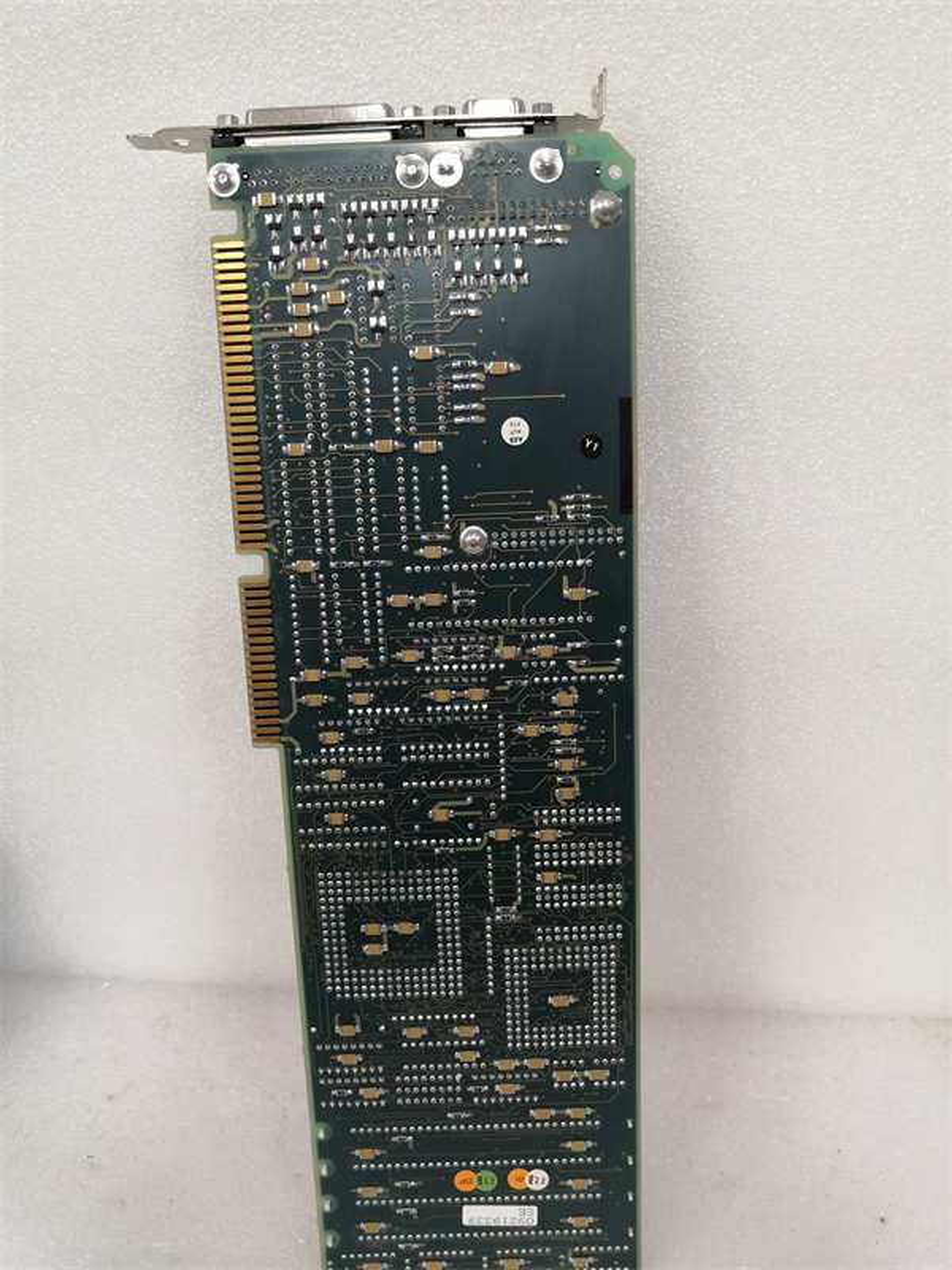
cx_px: 476
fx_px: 990
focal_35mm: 27
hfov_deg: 51.4
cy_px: 635
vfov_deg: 65.3
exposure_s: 1/33.3
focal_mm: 3.95
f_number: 1.8
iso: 200
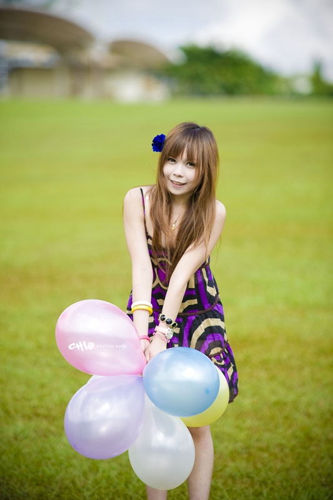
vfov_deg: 10.3
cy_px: 250
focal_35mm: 200
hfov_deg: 6.9
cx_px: 166
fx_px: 2776
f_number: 2.8
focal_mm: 200
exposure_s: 1/1000
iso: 100
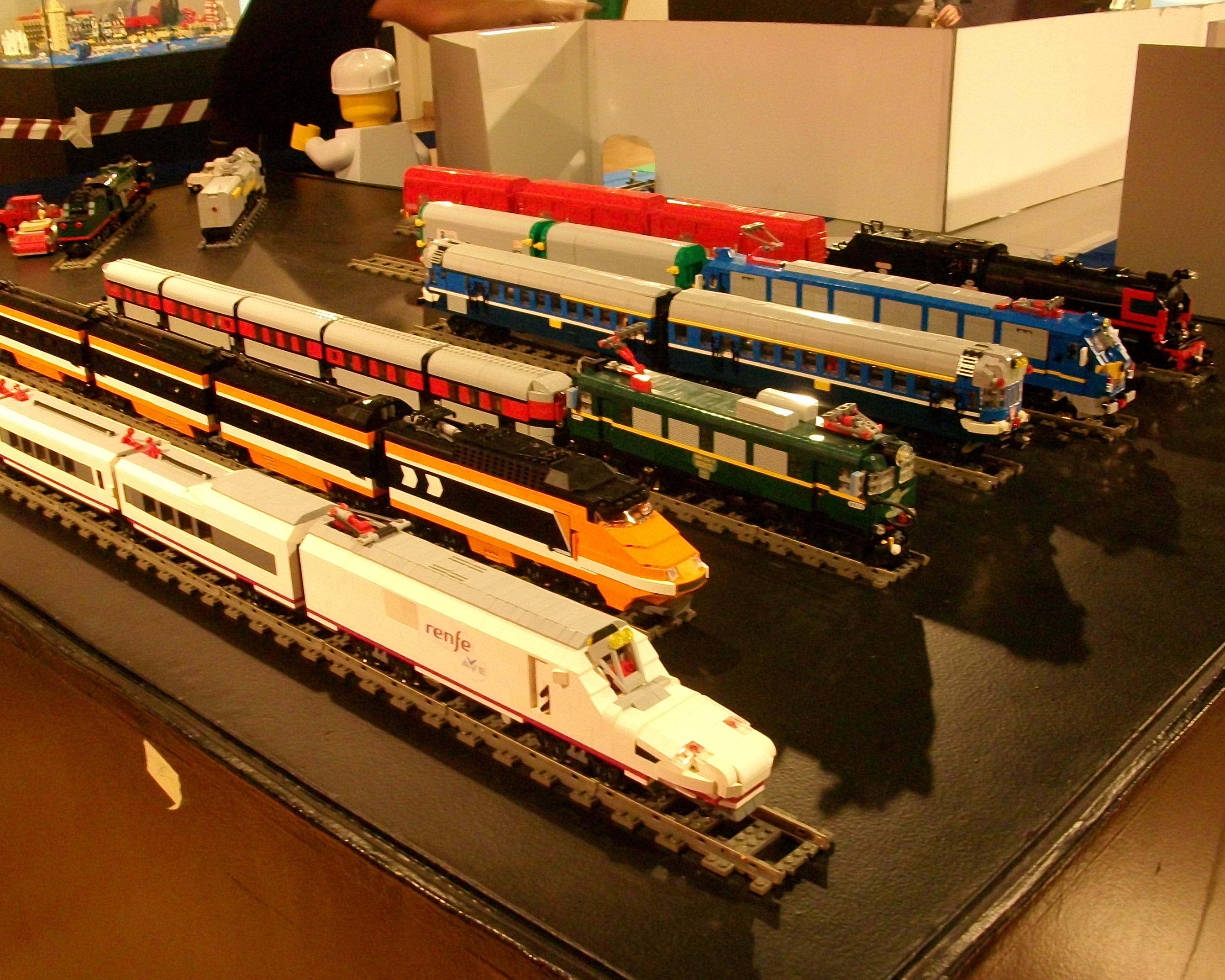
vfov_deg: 39.1
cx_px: 606
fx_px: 1378
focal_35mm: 38
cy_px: 537
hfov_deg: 47.9
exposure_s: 1/8.11
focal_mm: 5.7
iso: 320
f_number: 2.9
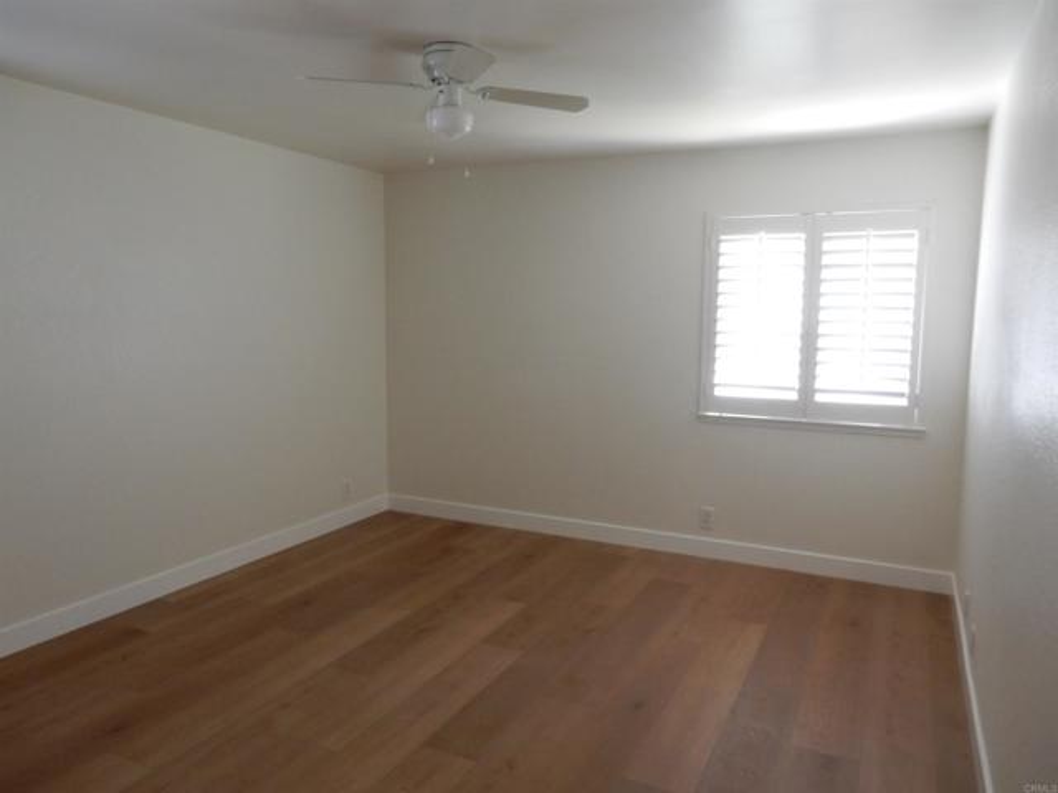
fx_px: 764
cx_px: 529
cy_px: 396
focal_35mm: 25
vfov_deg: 54.9
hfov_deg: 69.4
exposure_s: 1/30
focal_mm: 4.5
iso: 280
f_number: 3.7
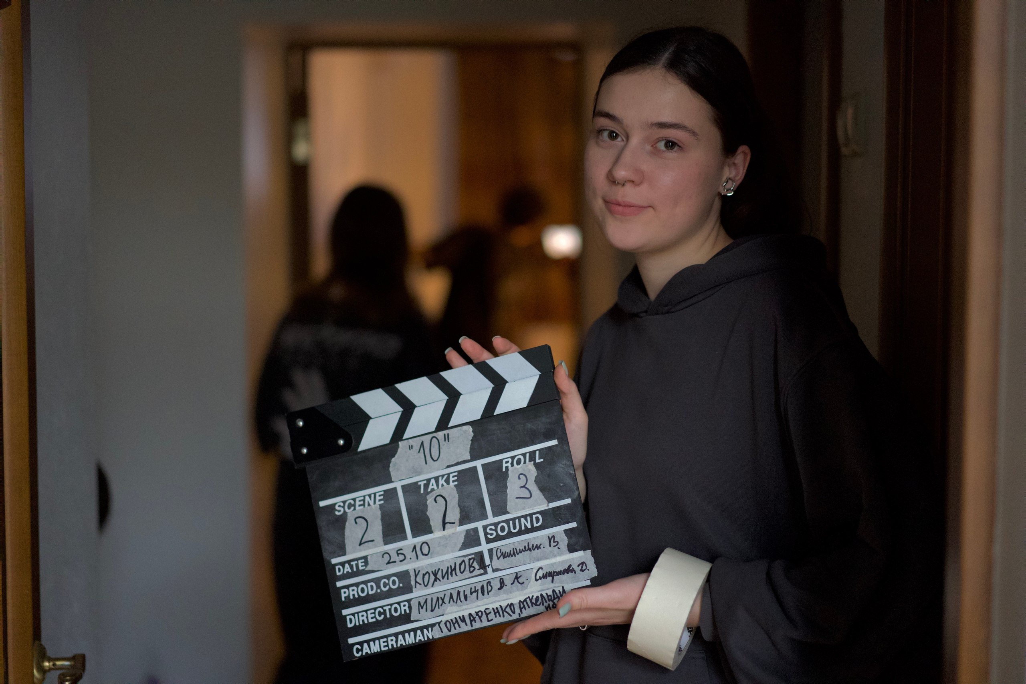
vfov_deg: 24.6
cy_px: 342
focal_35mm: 55
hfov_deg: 36.2
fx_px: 1567
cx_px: 513
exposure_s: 1/125
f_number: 1.8
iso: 3200
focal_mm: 55
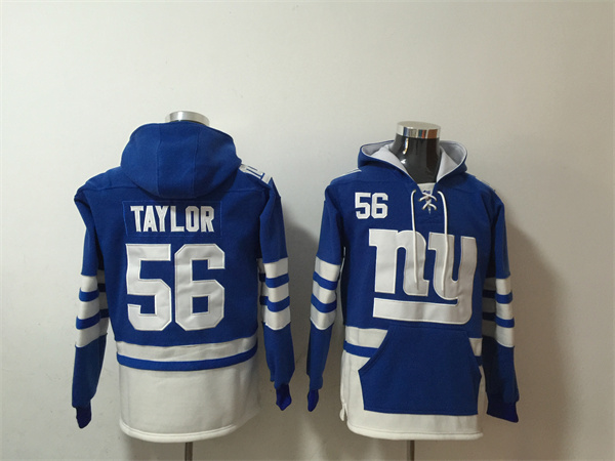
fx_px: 515
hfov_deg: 61.7
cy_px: 230
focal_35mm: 29
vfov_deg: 48.2
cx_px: 308
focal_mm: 4.15
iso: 125
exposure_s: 1/8
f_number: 2.2
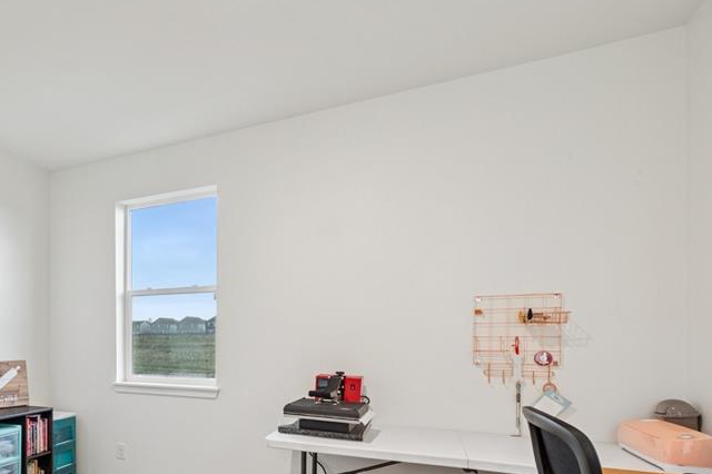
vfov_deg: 51.1
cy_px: 348
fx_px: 474
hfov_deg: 67.9
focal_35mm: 24
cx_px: 159
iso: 100
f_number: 11
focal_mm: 15
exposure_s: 1
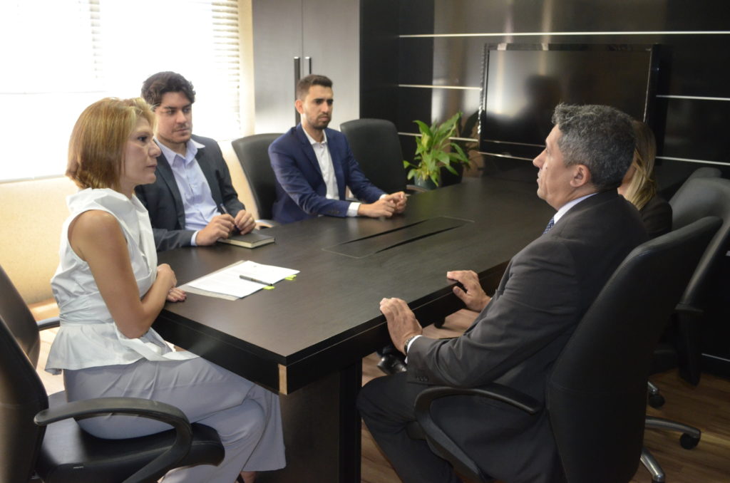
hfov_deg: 57.3
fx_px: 668
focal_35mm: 33
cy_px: 242
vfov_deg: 39.8
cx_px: 365
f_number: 3.8
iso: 2500
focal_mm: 22
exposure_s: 1/60
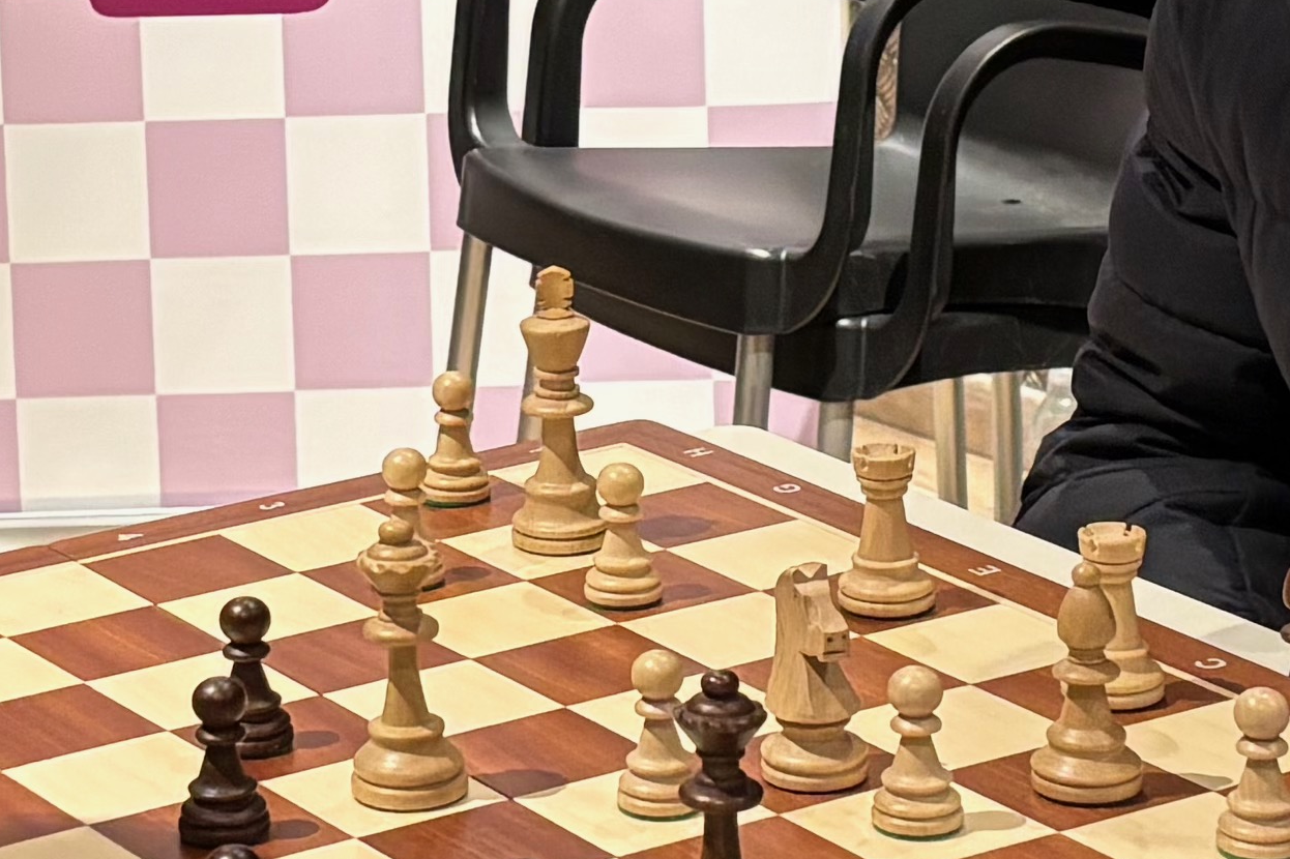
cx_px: 521
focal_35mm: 124
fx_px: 4442
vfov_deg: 11.0
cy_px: 102
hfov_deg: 16.5
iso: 500
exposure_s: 1/50
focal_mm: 5.96
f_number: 1.6
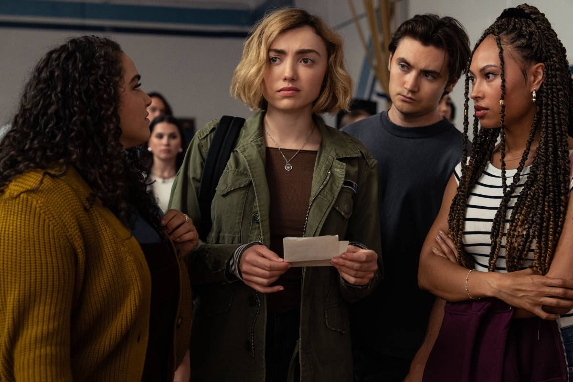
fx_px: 955
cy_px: 191
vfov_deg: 22.6
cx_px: 286
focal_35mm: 60
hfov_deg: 33.4
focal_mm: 60
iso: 2500
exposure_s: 1/50
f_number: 4
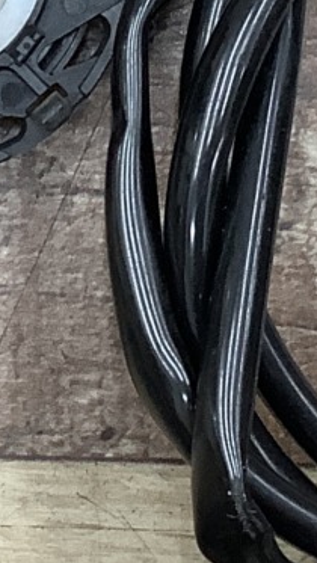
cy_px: 51
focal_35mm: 149
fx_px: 2225
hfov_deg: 8.1
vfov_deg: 14.3
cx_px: 20
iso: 125
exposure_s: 1/50
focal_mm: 3.3
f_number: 2.4
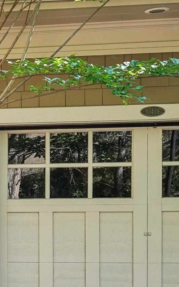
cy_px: 251
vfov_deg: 17.5
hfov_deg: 9.7
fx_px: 919
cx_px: -261
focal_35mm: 118
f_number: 8
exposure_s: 1/80
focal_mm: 33.5
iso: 400
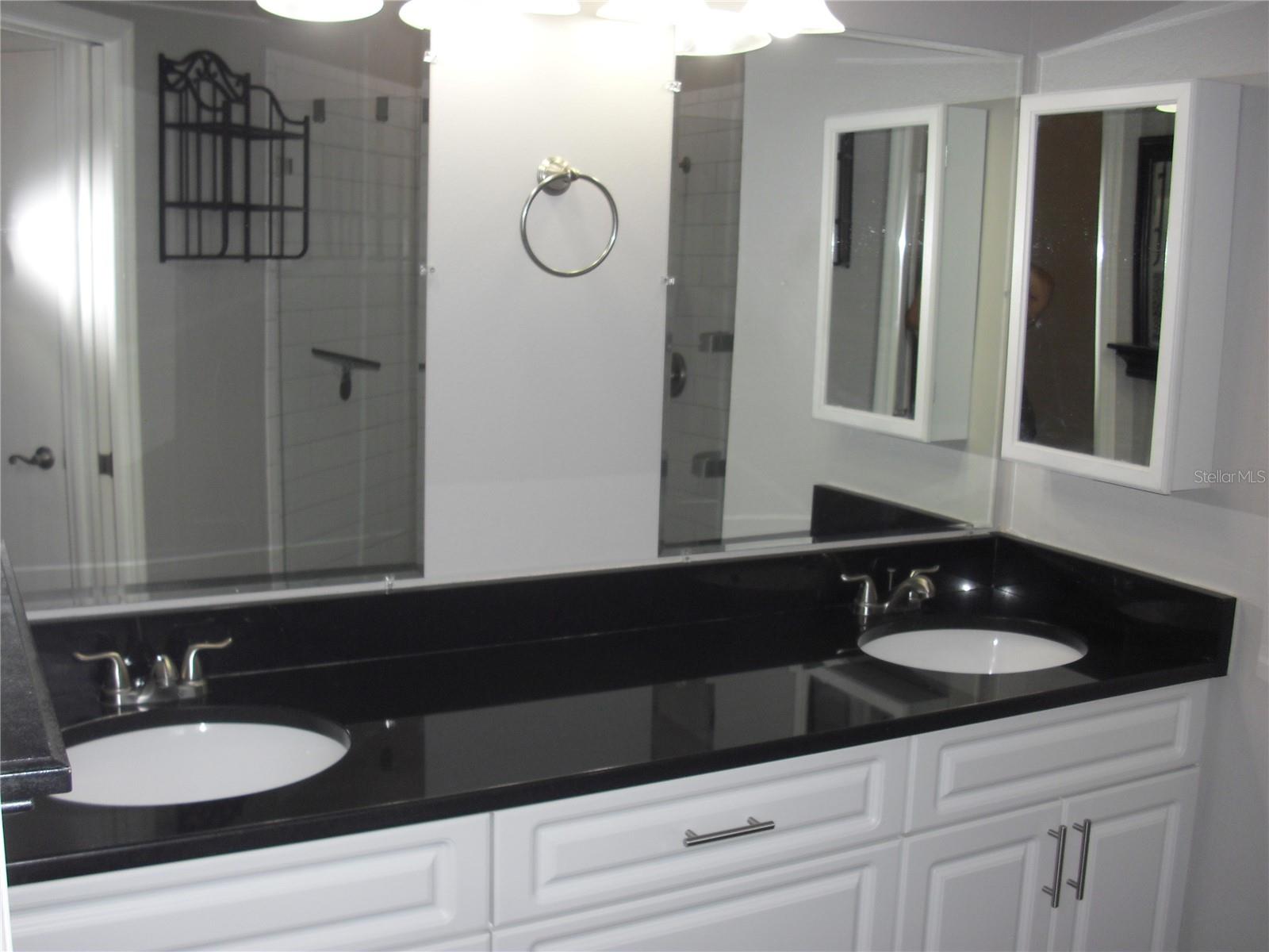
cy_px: 476
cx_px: 634
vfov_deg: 37.7
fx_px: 1393
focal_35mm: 38
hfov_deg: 49.0
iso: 100
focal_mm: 6.2
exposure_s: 1/60
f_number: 2.8
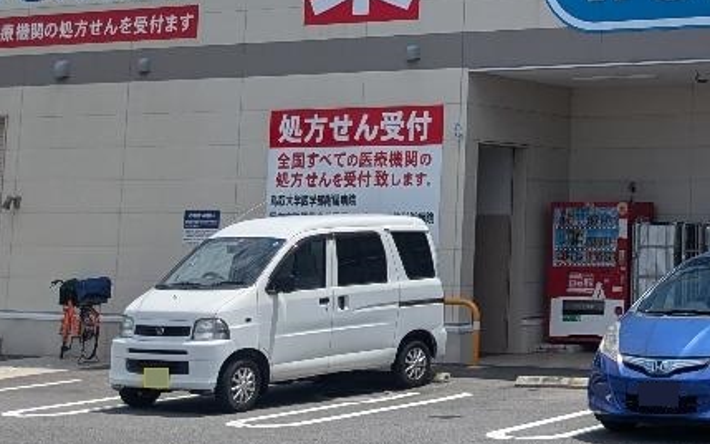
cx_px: 765
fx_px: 1548
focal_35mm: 80
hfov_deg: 24.3
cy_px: -7
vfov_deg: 16.0
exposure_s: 1/4673
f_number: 1.73
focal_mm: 4.38
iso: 51
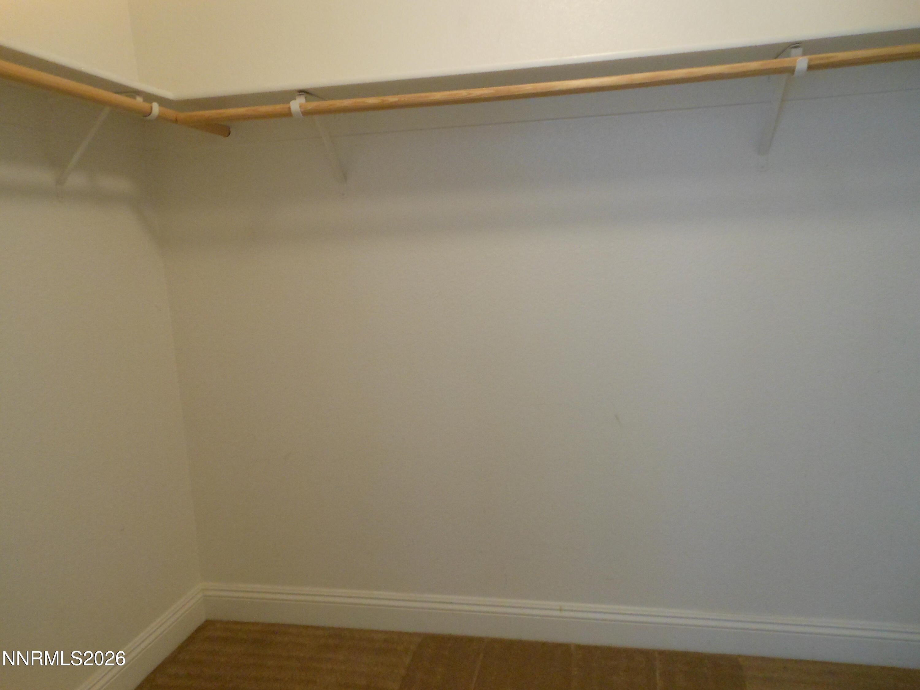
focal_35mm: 25
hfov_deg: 69.4
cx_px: 460
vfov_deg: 54.9
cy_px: 345
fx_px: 664
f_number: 3.2
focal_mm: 4.5
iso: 400
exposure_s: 1/10
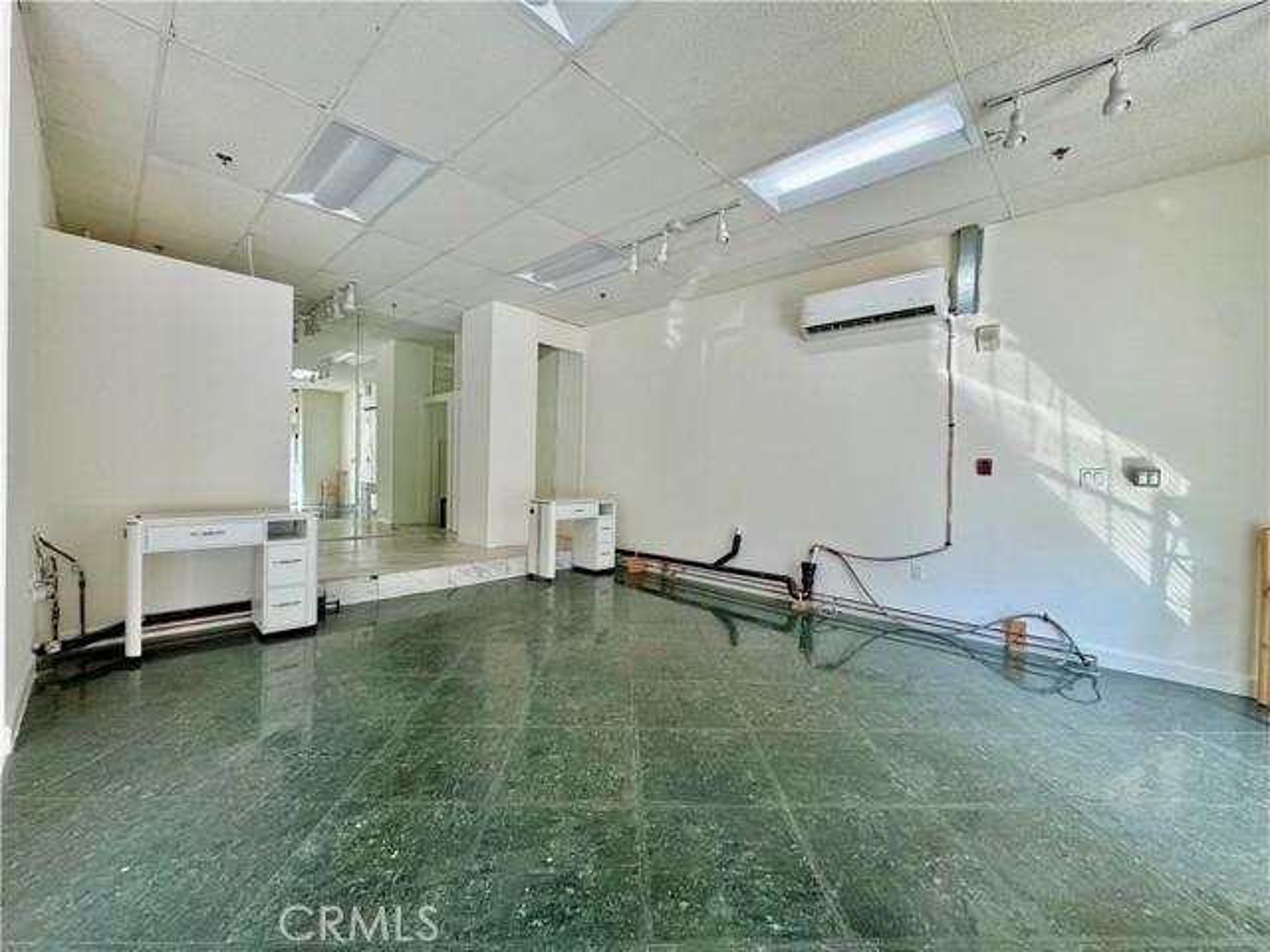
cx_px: 635
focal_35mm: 14
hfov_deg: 102.1
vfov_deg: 85.7
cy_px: 476
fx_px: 514
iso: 64
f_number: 2.2
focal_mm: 2.22
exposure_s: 1/120
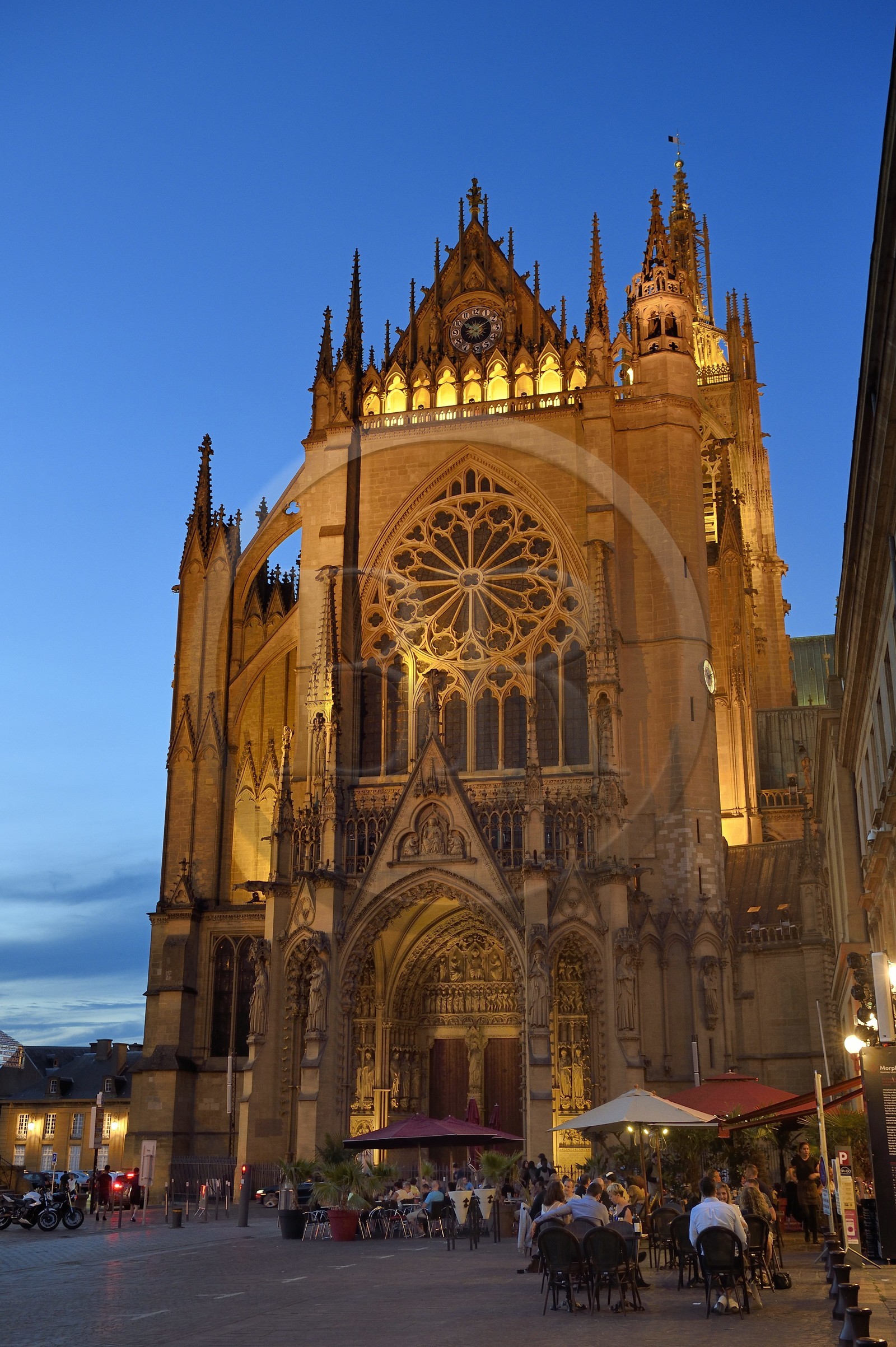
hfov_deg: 36.8
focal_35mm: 36
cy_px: 674
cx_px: 448
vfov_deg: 53.2
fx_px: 1346
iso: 800
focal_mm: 36
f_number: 5.6
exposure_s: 1/13
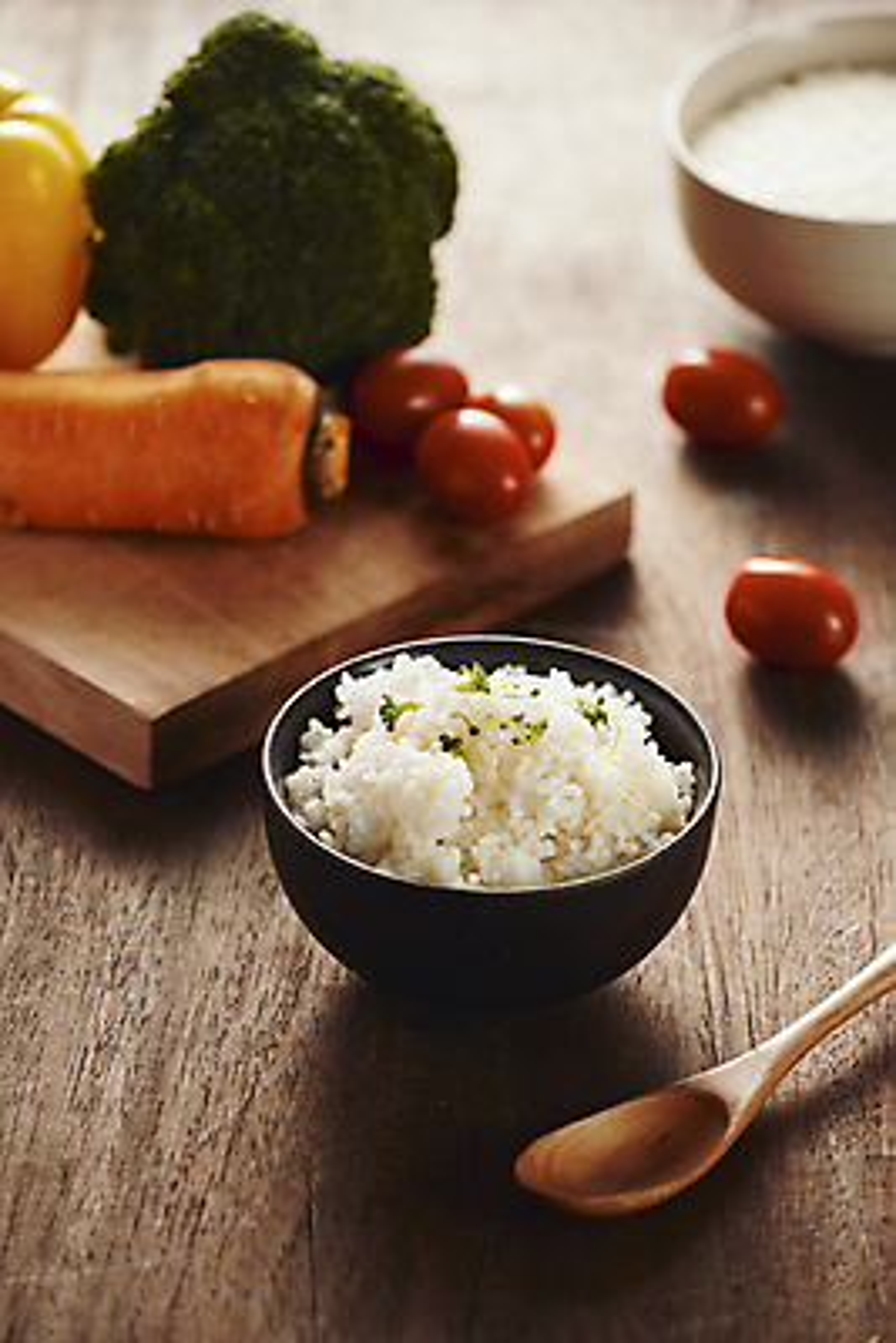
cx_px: 448
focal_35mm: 160
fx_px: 5968
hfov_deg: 8.6
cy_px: 672
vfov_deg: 12.8
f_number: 5.6
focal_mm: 160
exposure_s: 1/160
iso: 125
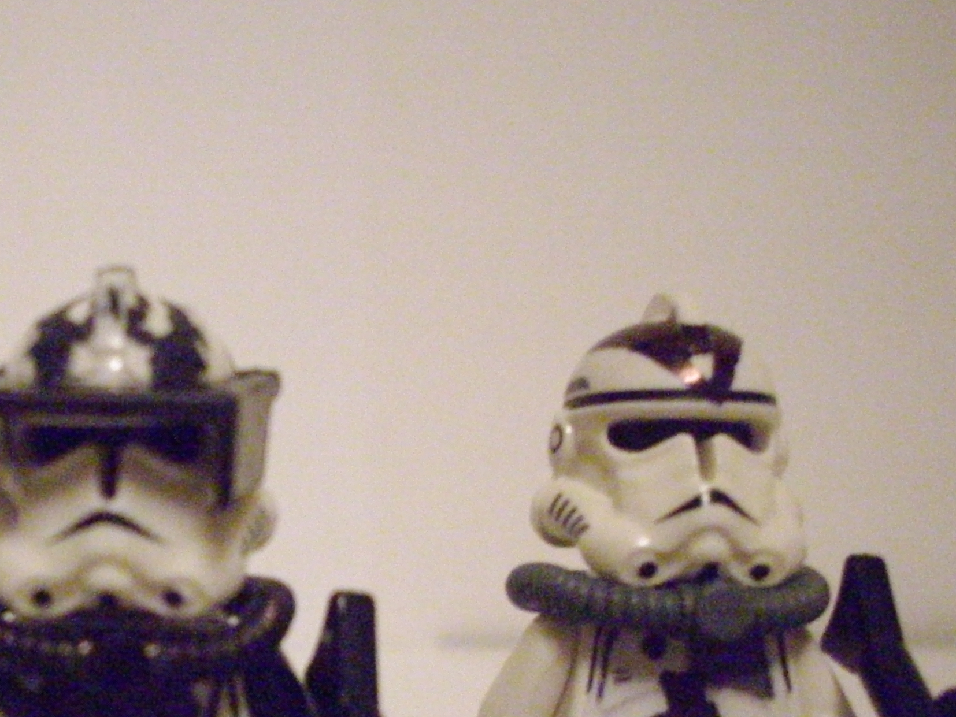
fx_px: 2016
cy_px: 642
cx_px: 151
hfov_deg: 26.0
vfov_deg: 19.8
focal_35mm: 73
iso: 1000
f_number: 2.8
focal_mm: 6.2
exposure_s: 1/25
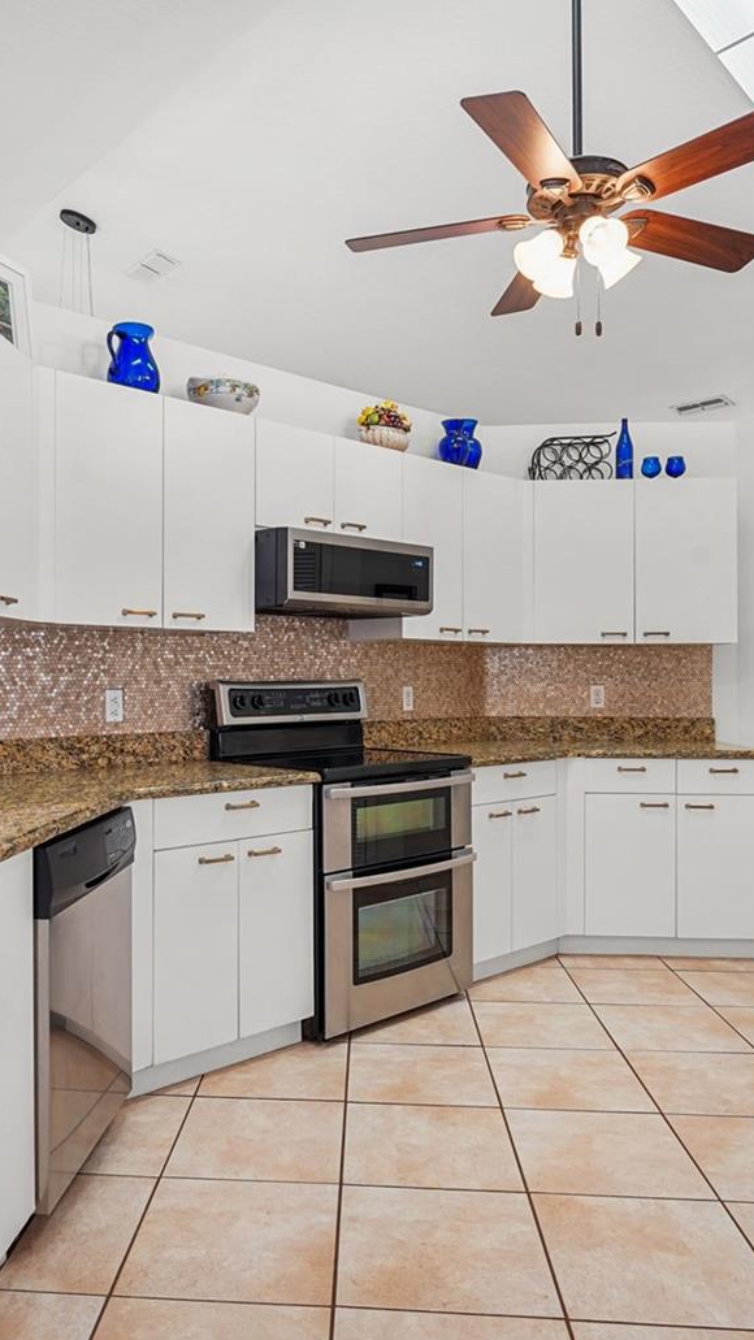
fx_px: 924
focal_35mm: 26
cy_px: 663
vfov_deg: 71.9
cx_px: 294
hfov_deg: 44.1
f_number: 9
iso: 250
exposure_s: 1/3
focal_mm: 16
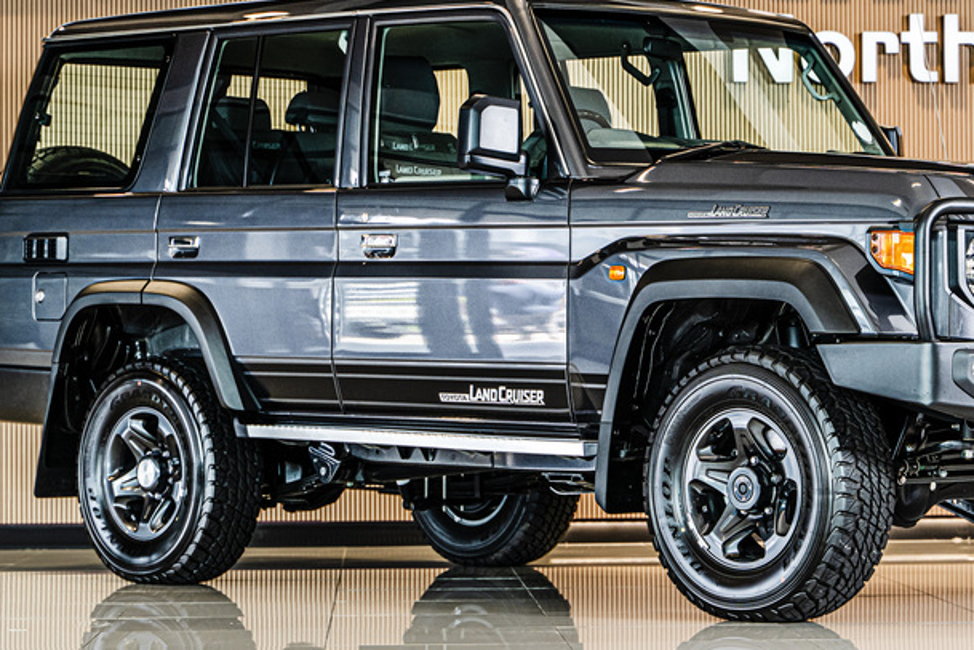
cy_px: 269
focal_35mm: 126
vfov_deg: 10.9
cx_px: 653
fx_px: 3409
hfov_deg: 16.2
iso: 500
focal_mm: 75
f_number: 4
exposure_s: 1/160
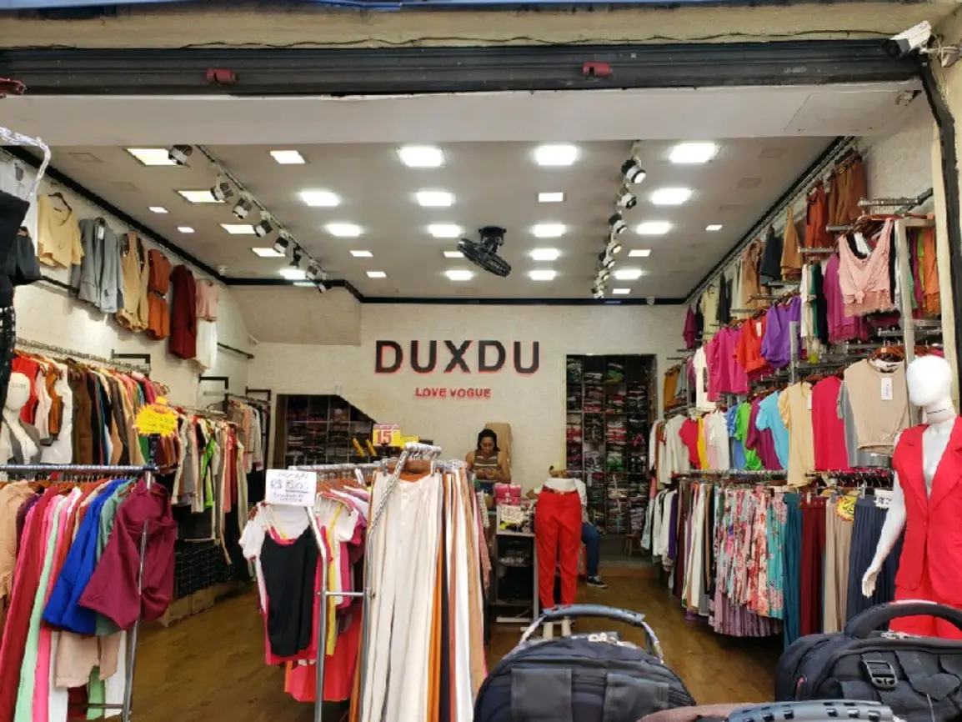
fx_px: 723
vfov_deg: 53.1
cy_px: 361
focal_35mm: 26
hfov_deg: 67.3
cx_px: 481
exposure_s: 1/120
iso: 64
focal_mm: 4.3
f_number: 2.4
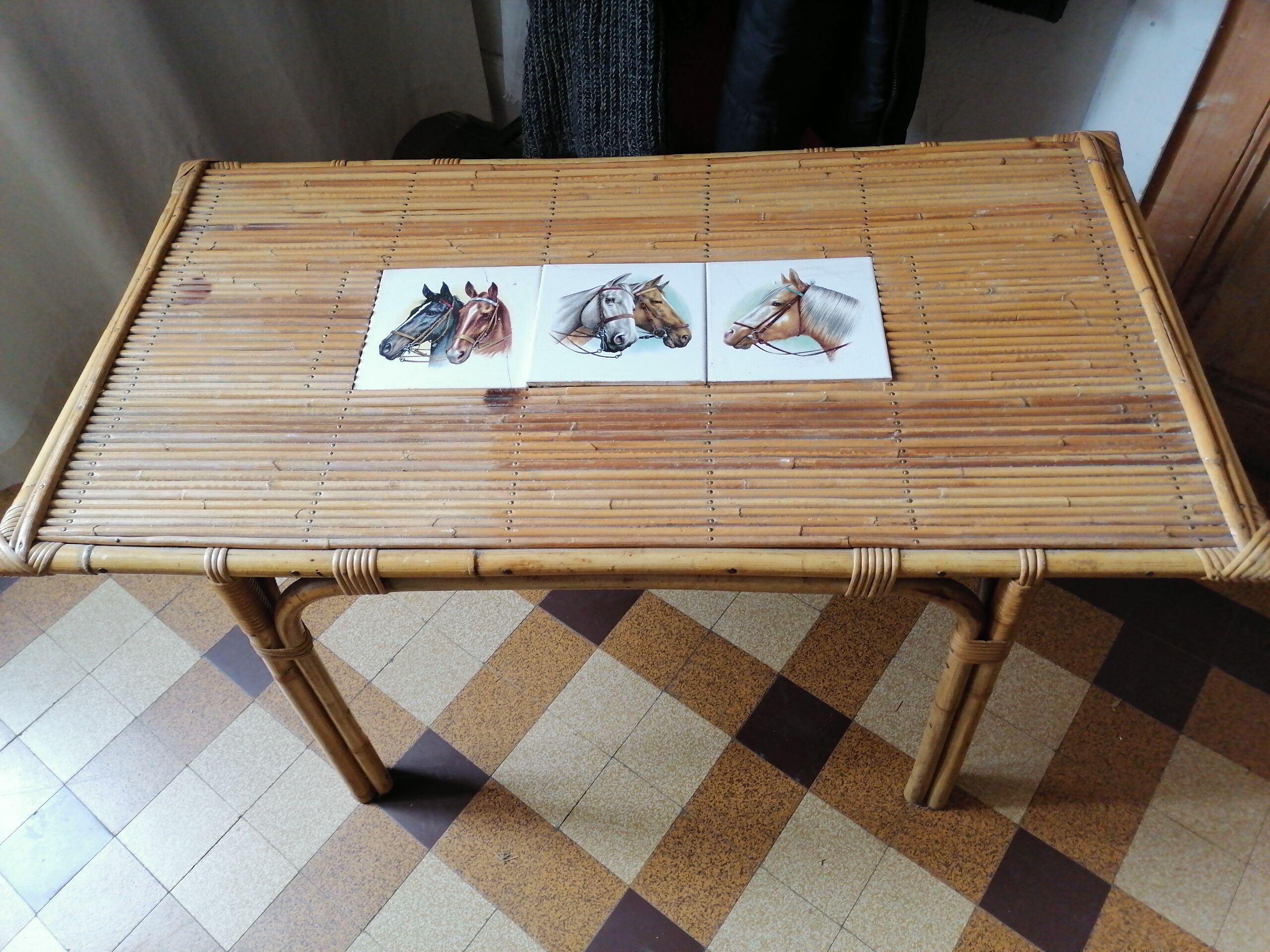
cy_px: 476
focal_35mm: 27
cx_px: 635
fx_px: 991
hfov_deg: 65.3
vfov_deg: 51.4
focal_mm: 5.3
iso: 243
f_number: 1.8
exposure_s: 1/33.3
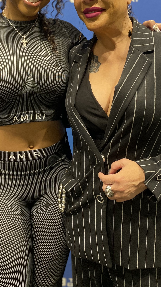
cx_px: 77
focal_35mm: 44
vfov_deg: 45.7
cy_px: 94
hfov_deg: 27.1
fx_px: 334
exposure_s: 1/60
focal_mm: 4.25
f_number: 1.8
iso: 160
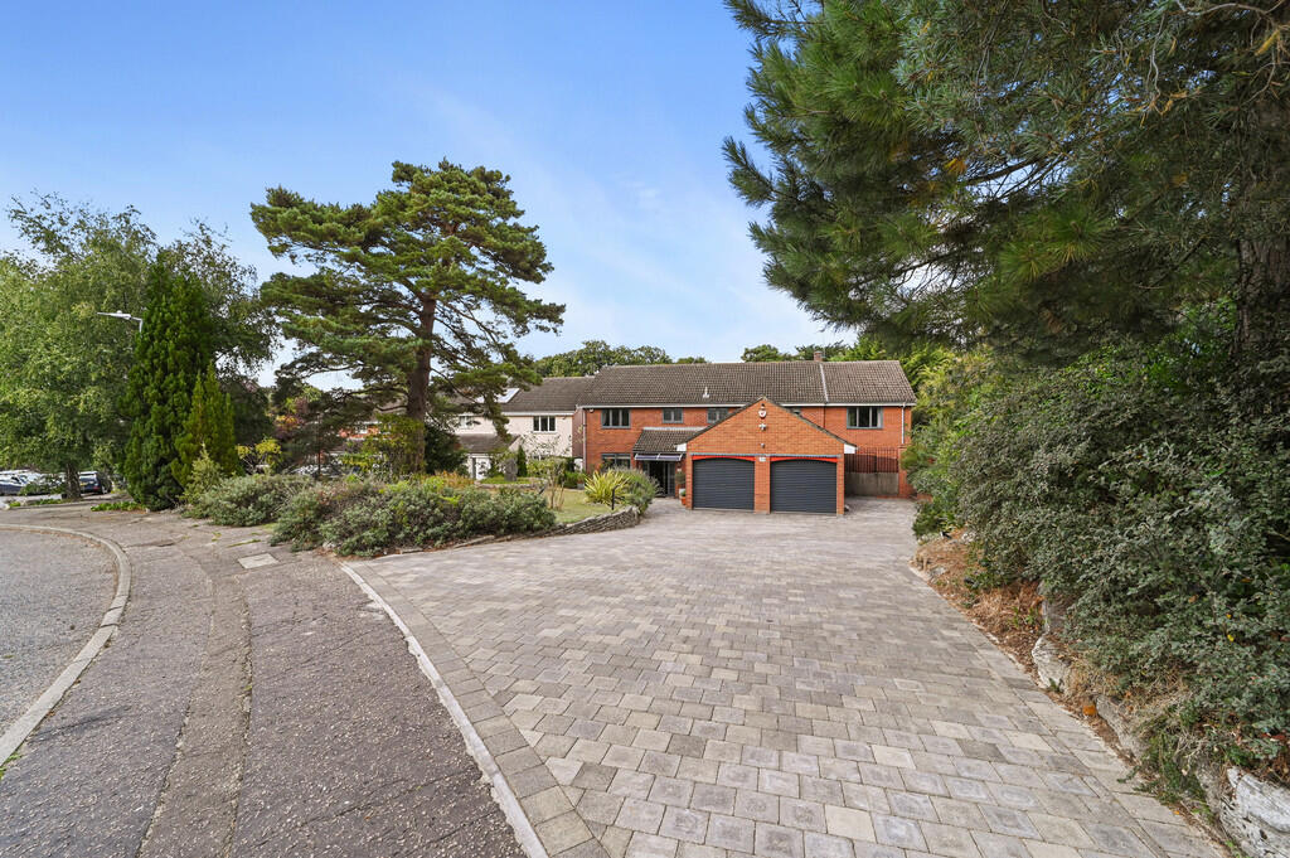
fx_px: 501
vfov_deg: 81.1
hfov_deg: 104.3
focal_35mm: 14
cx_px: 645
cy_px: 429
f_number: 8
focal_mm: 14
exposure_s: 1/250
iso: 400
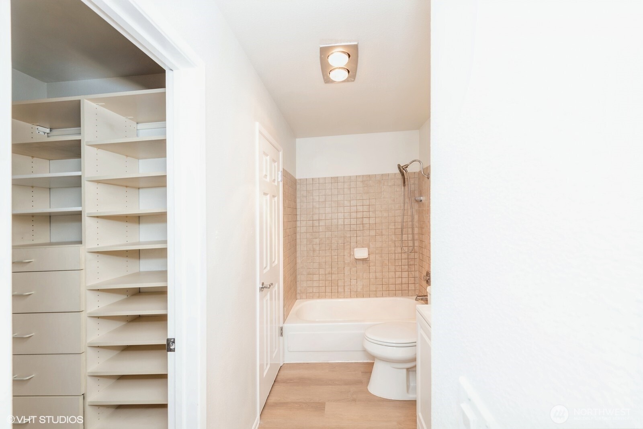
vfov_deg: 81.3
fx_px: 250
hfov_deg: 104.2
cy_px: 214
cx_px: 322
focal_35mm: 14
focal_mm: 14
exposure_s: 1/8
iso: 200
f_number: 8
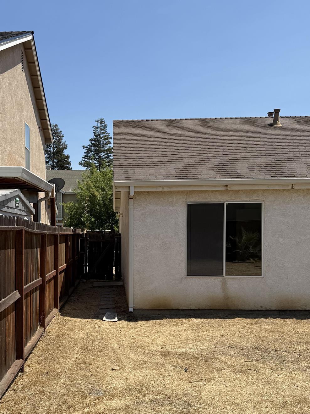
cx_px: 90
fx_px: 502
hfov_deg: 33.8
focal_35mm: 42
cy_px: 252
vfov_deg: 44.5
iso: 80
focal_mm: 6.76
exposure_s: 1/5319
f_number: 1.78
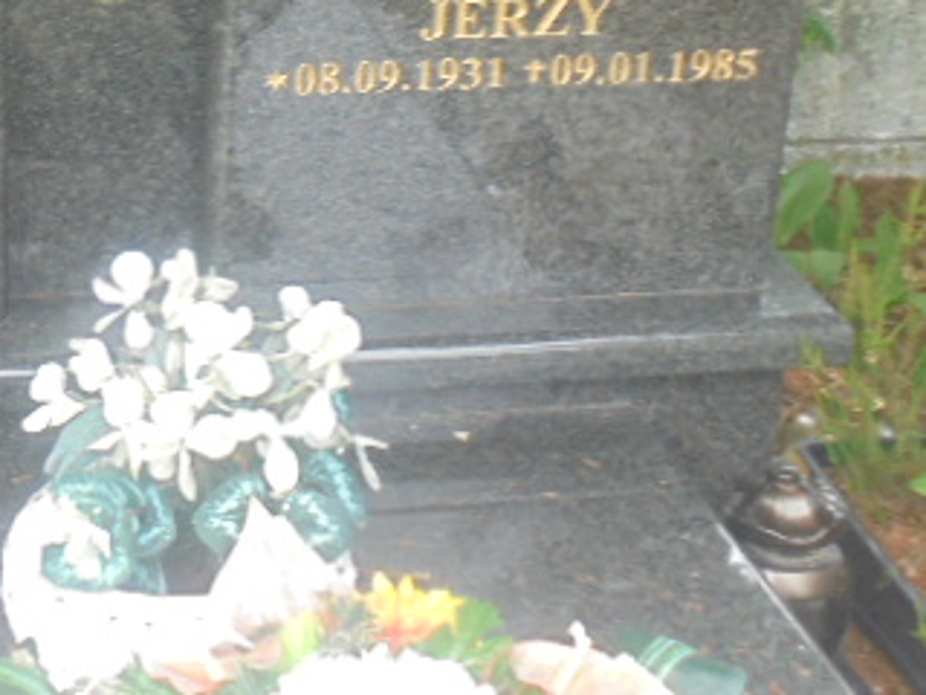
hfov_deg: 24.7
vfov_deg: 18.9
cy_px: 14
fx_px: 2033
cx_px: 49
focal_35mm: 76
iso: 250
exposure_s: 1/30
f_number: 4.2
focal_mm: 6.9
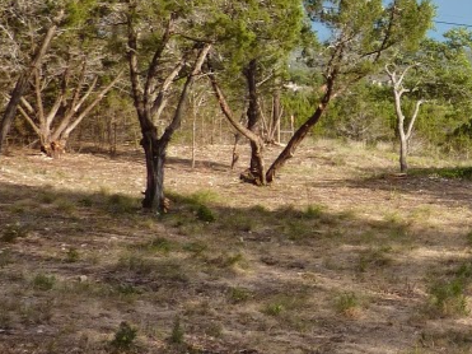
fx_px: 941
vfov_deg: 21.2
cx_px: 626
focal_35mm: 69
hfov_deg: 24.3
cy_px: 116
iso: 100
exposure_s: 1/320
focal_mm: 4.1
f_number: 4
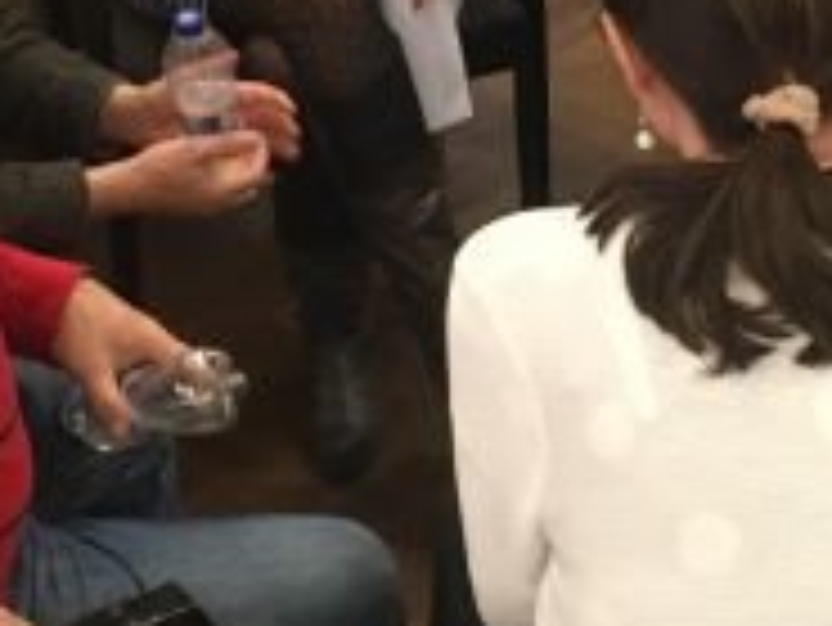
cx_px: 616
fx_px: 2261
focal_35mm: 94
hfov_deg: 20.7
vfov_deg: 15.5
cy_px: 50
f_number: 2.2
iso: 160
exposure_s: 1/33
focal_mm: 4.15
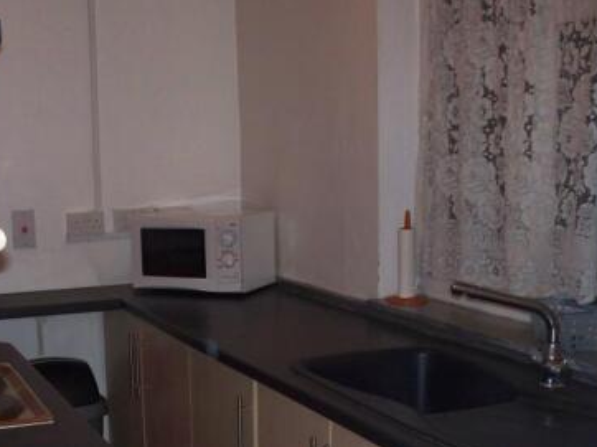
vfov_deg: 24.8
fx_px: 1000
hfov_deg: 32.6
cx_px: 146
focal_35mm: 58
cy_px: 355
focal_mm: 7.54
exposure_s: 1/30
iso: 200
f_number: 2.8
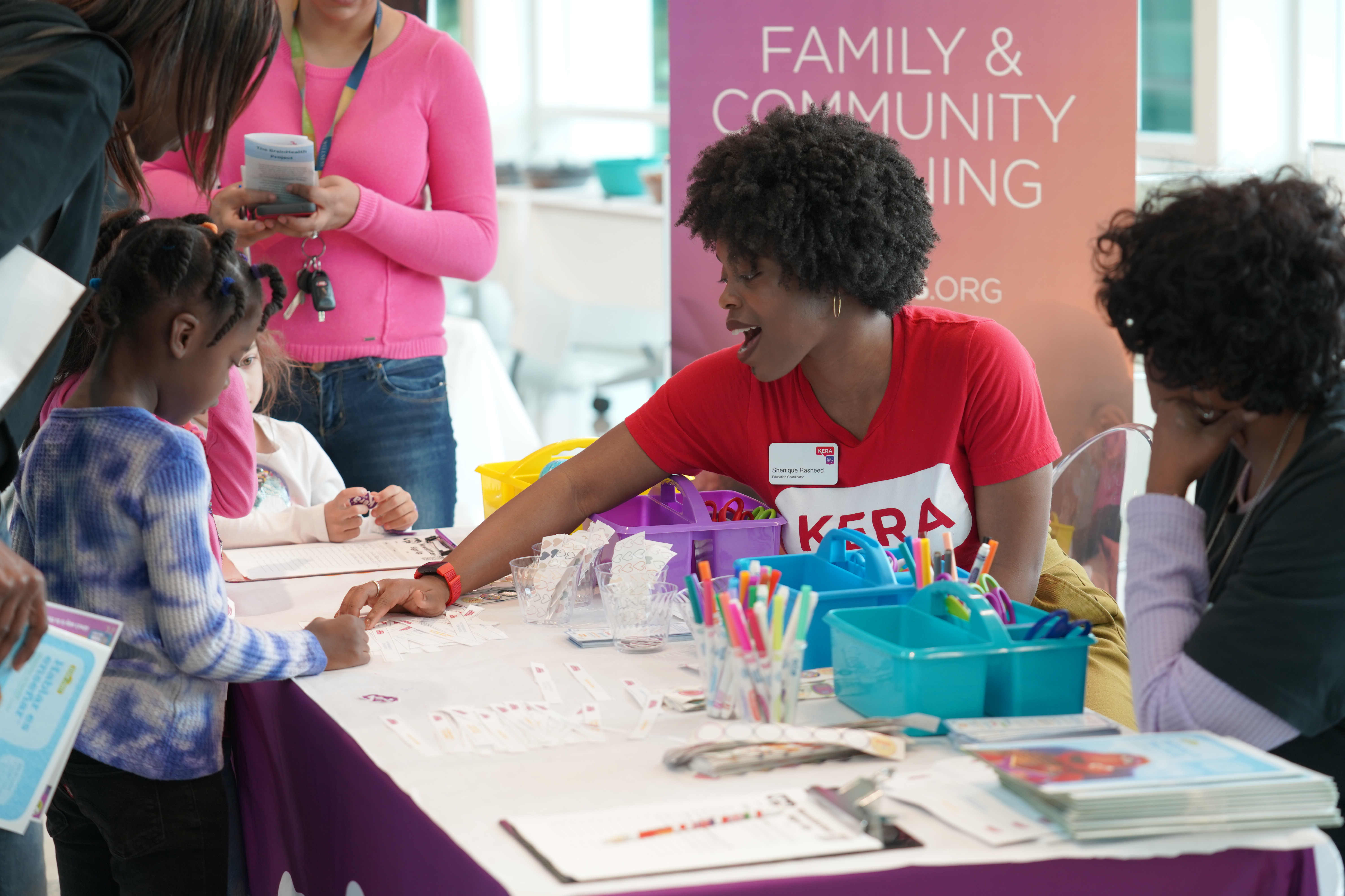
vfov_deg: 16.1
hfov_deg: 23.9
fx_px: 3175
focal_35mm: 85
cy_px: 448
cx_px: 672
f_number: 3.5
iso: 640
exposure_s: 1/125
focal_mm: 85
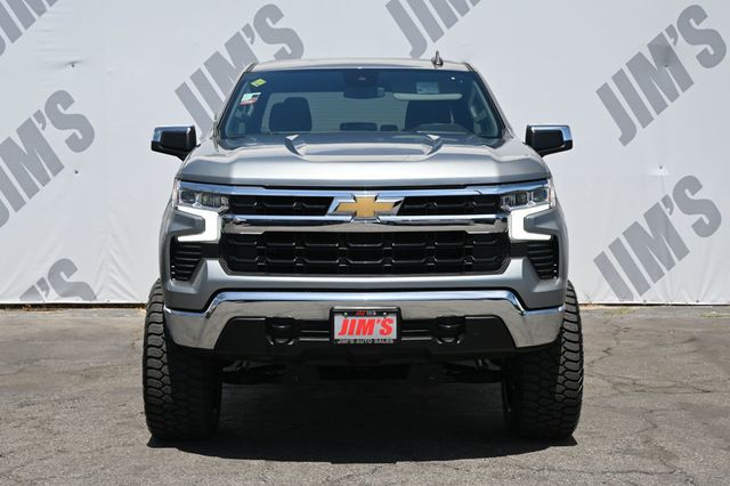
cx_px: 365
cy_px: 243
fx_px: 1277
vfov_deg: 21.5
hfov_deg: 31.9
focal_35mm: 63
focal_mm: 42
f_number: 6.3
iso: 100
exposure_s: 1/320
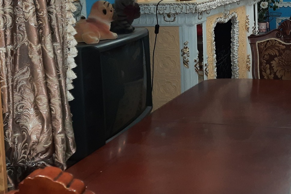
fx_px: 428
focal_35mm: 53
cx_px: 255
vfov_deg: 24.6
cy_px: 9
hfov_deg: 35.6
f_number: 1.8
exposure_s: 1/33
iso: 320
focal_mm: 5.23
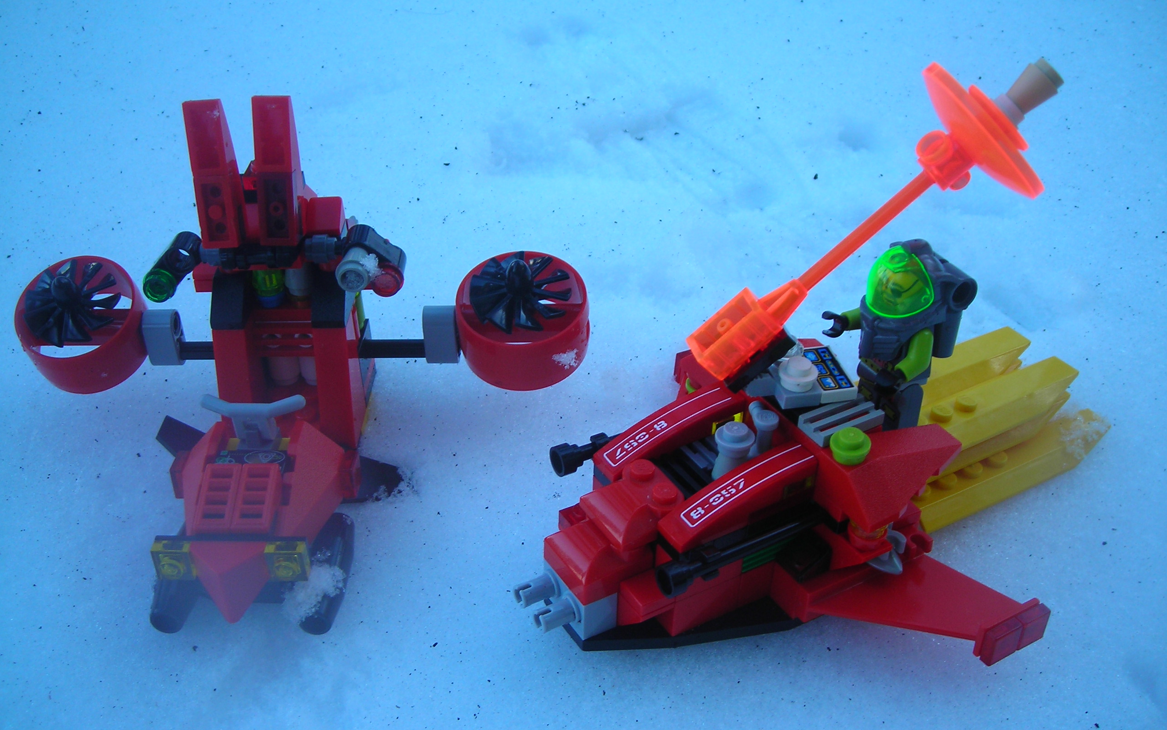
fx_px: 1304
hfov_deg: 48.2
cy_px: 379
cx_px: 578
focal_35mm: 41
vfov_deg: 31.3
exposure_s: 1/73.4
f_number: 3.2
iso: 50
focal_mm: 6.3
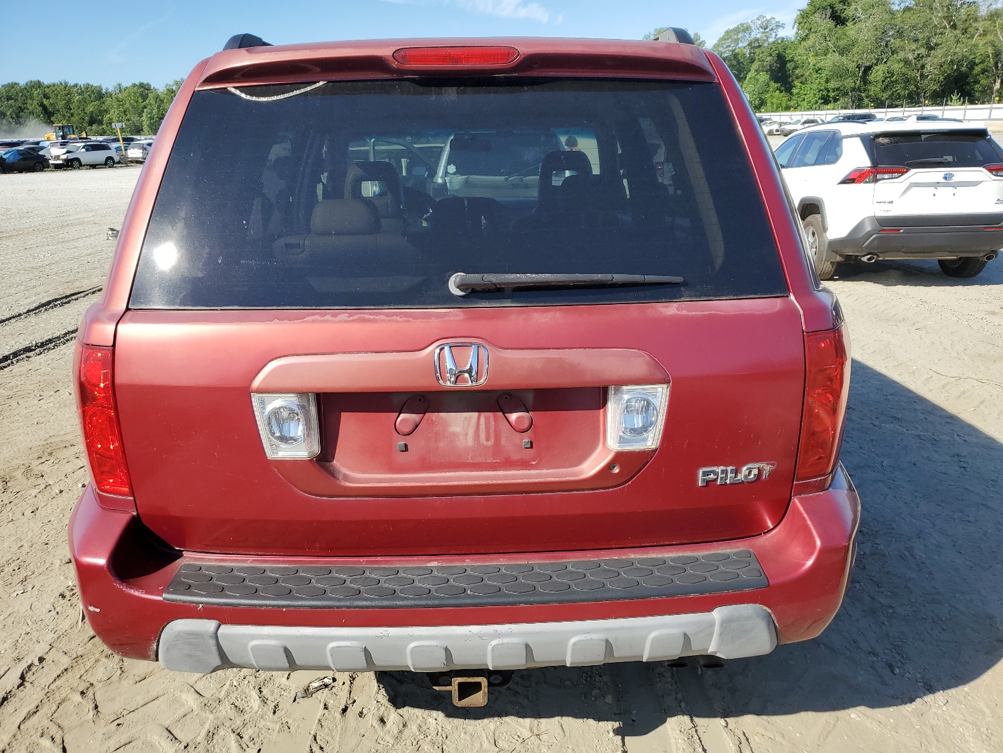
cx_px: 502
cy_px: 376
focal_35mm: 26
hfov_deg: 67.3
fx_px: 753
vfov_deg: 53.1
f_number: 1.5
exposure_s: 1/2000
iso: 50
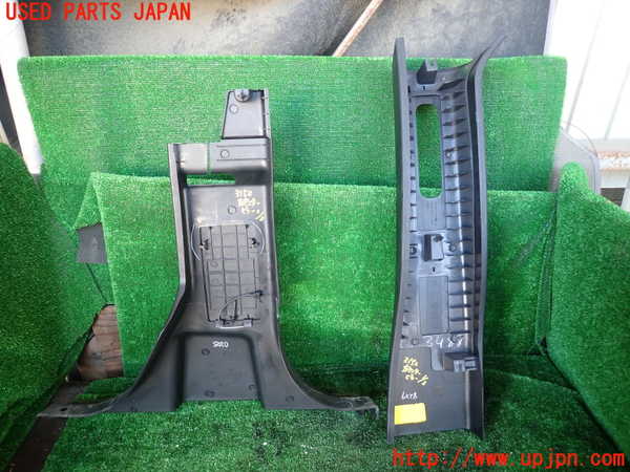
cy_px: 236
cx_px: 315
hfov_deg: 69.4
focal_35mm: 25
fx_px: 455
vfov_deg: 54.9
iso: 200
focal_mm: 4.5
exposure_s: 1/50
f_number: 2
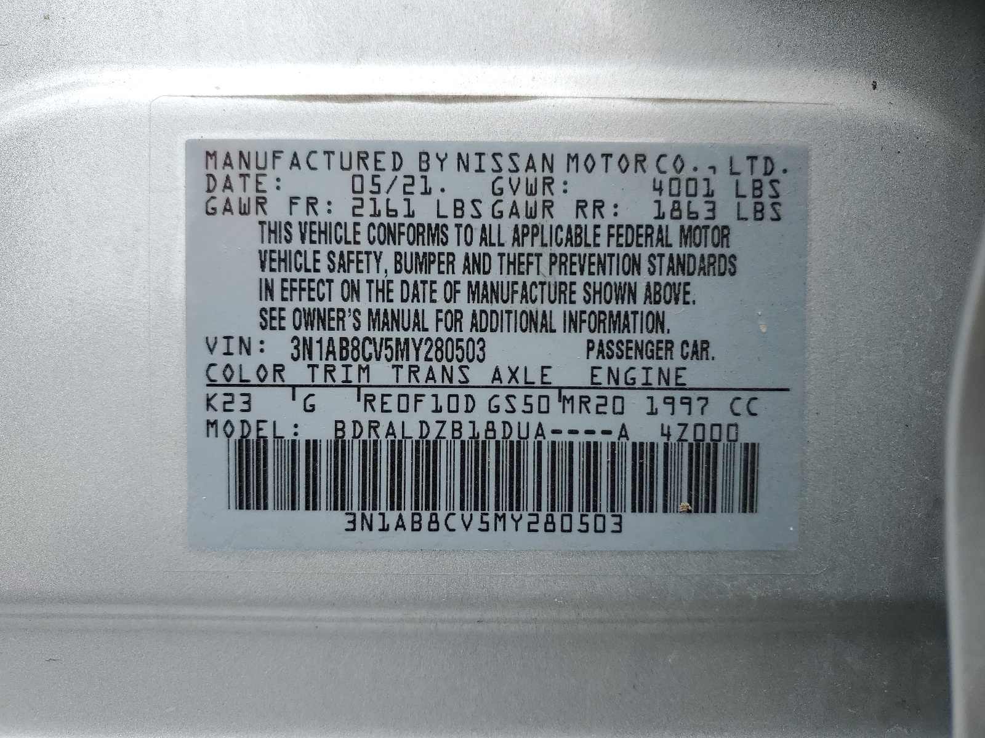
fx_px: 740
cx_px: 492
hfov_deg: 67.3
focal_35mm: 26
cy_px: 369
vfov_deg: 53.1
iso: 50
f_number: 1.5
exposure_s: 1/1250
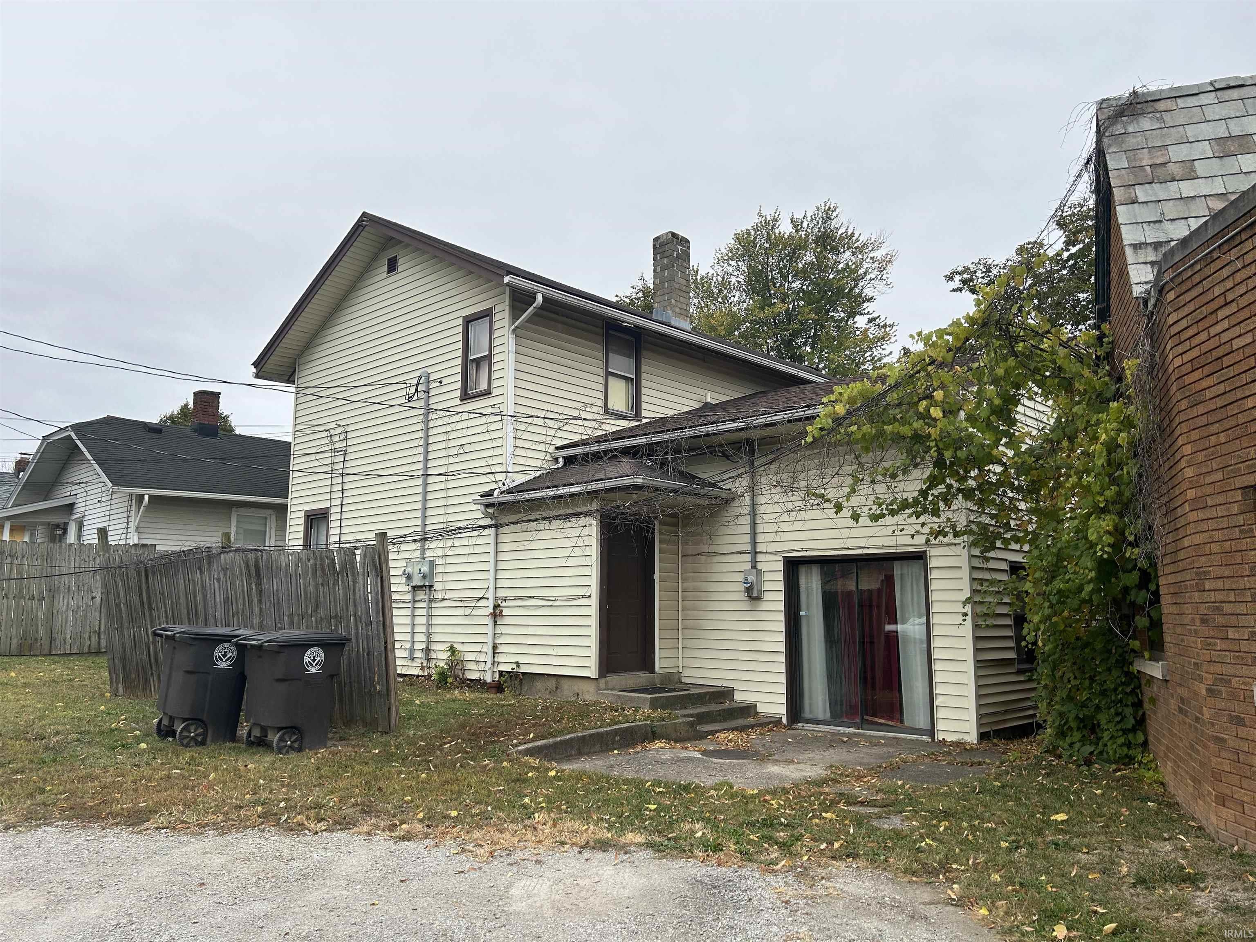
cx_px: 628
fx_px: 943
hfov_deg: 67.3
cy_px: 471
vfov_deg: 53.1
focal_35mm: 26
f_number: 1.5
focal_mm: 5.7
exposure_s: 1/786
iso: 50
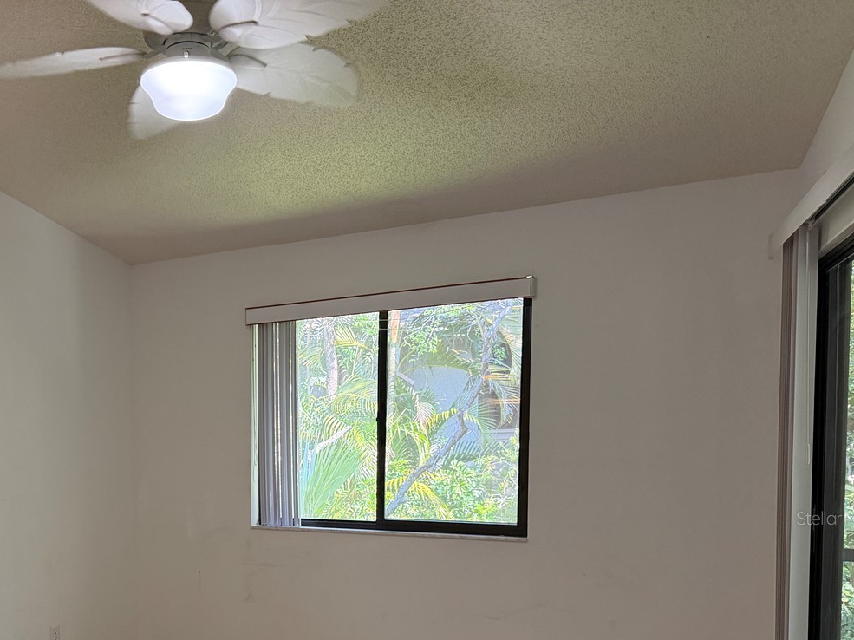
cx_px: 185
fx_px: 962
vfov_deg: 35.5
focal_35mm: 39
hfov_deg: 45.7
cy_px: 518
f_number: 1.78
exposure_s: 1/120
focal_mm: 6.76
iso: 320
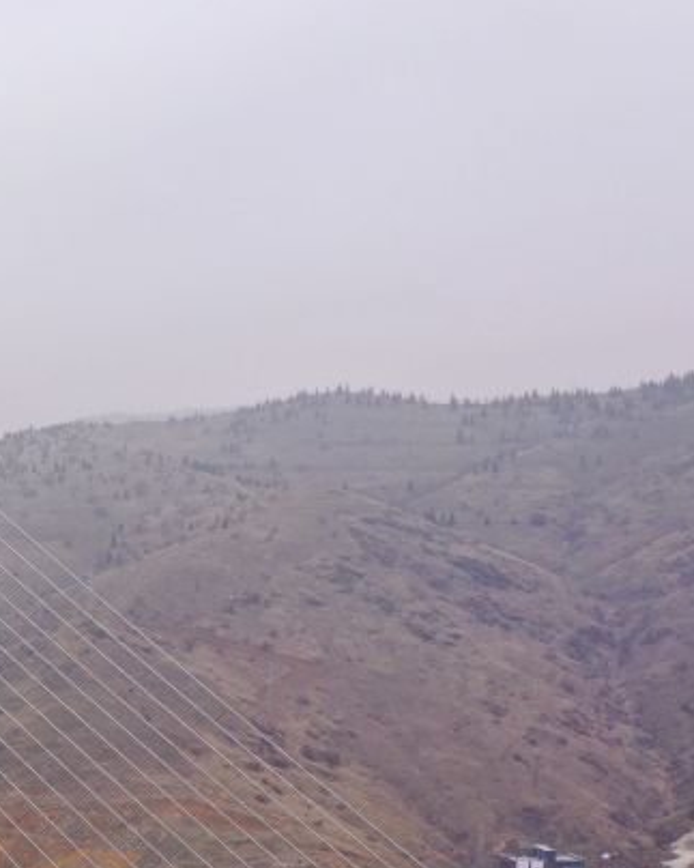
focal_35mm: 78
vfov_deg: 23.5
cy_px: 851
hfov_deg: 18.0
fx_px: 2003
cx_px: -269
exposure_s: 1/240
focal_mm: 10.26
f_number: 3.5
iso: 100
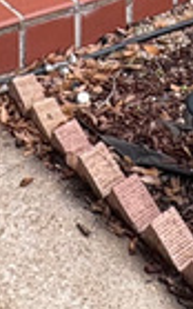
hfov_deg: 12.0
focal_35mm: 109
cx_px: 140
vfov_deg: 15.8
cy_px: -276
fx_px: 916
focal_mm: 2.22
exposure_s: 1/186
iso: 40
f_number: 2.2
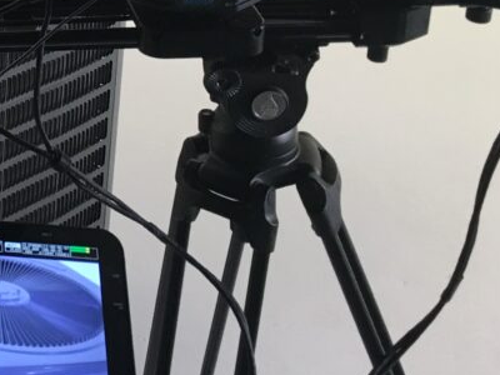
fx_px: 1257
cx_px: -205
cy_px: -76
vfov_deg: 16.3
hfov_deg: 20.0
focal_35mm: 87
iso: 40
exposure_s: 1/30
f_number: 2.2
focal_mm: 4.15
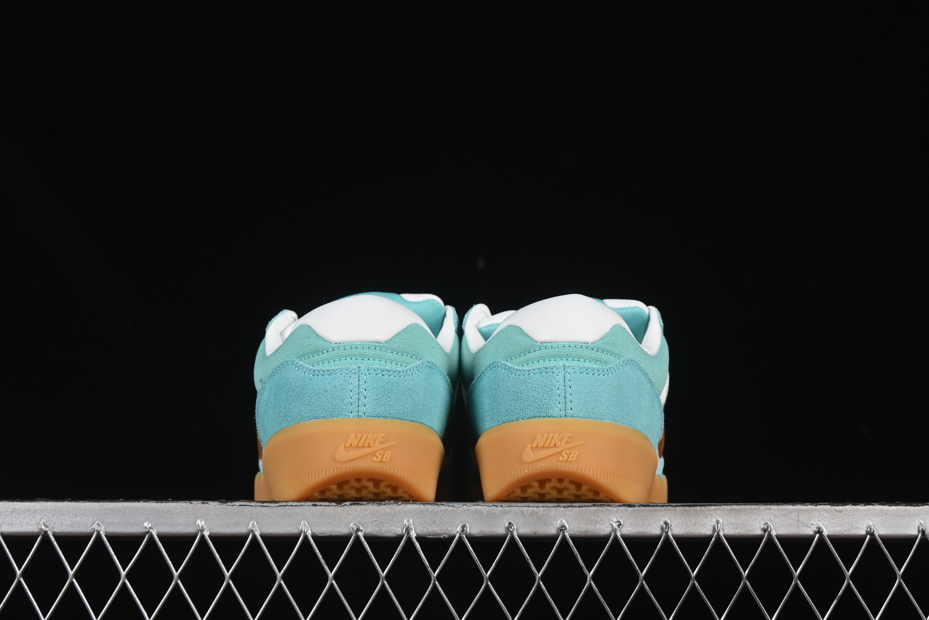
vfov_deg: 18.2
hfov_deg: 27.0
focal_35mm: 75
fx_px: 1935
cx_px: 464
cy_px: 310
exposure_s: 1/80
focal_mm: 50
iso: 160
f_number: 8
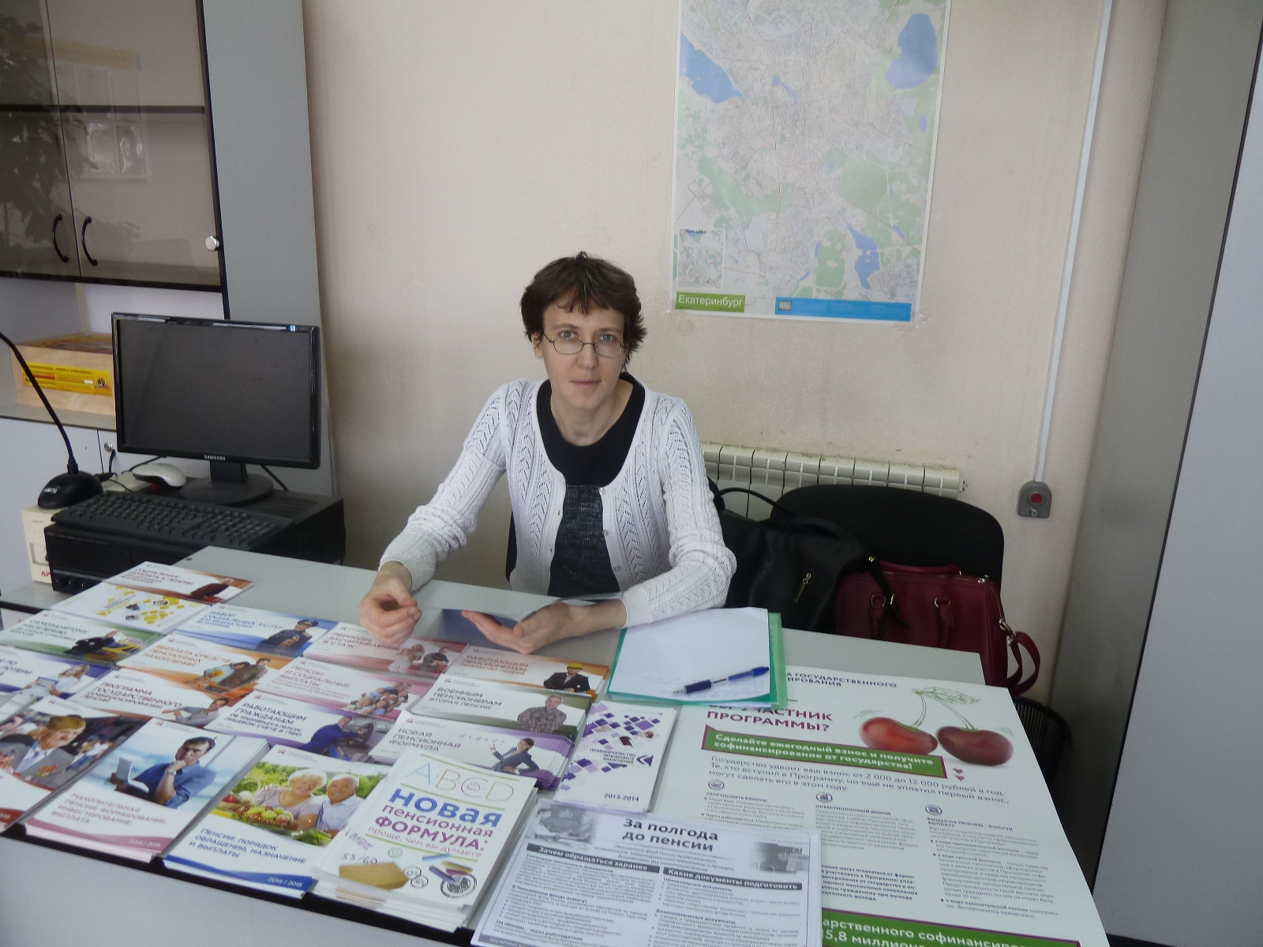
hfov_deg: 69.4
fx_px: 912
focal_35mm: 25
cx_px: 632
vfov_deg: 54.9
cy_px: 474
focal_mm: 4.1
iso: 100
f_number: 3.3
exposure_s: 1/30
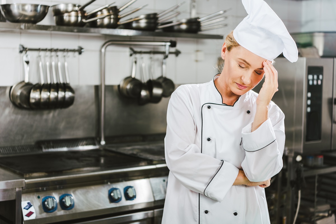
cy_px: 112
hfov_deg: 32.4
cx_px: 168
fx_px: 579
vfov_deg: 21.9
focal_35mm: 62
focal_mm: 62
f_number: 3.5
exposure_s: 1/200
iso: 64
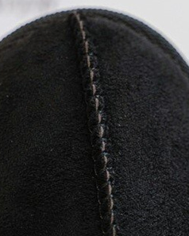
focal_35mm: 109
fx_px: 761
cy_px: 183
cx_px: 83
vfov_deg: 17.5
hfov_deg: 14.1
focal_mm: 46
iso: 500
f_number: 4
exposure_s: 1/100
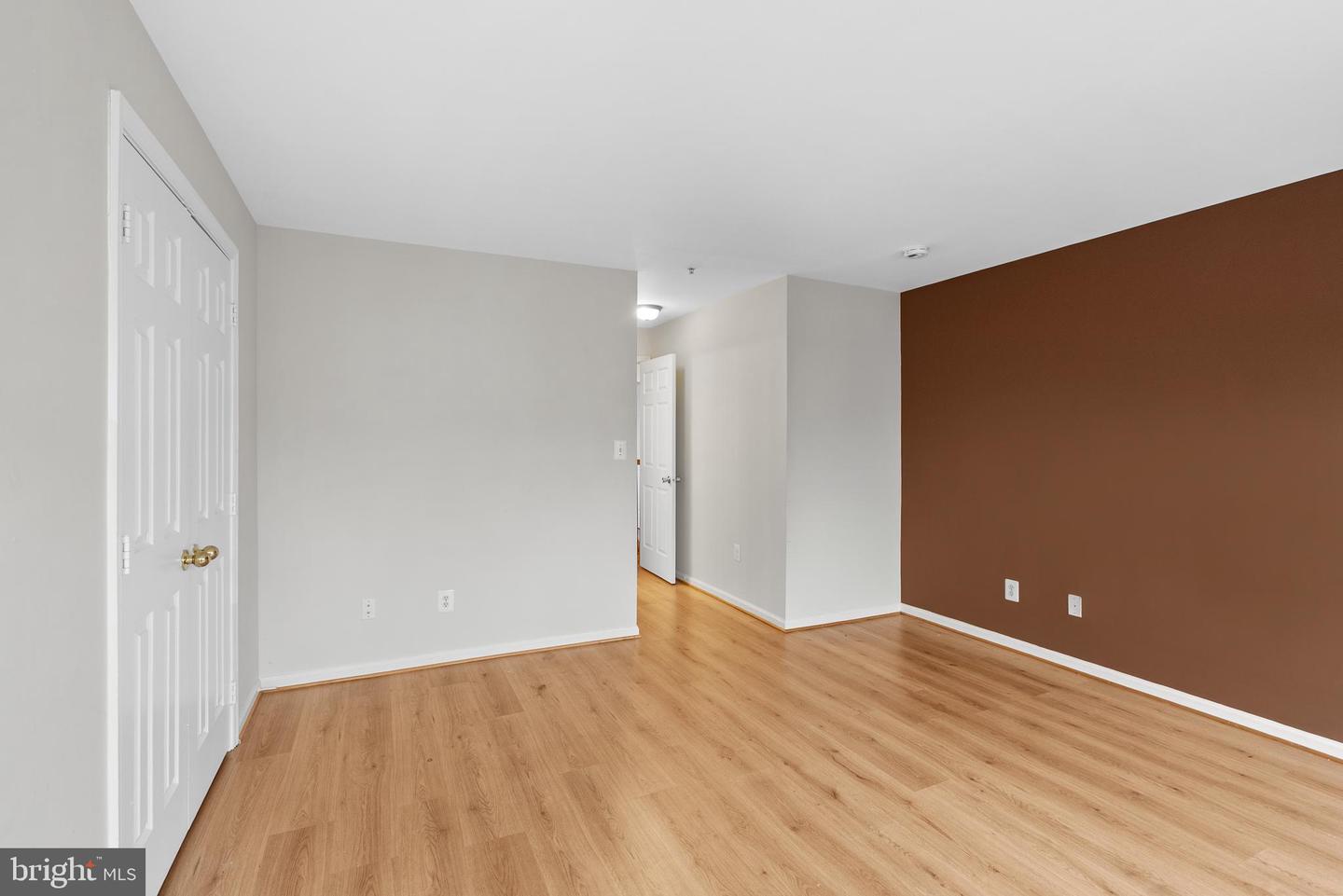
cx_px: 672
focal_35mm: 16
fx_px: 597
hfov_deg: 96.7
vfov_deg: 73.8
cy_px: 448
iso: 800
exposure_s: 1/4
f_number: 8
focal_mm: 16
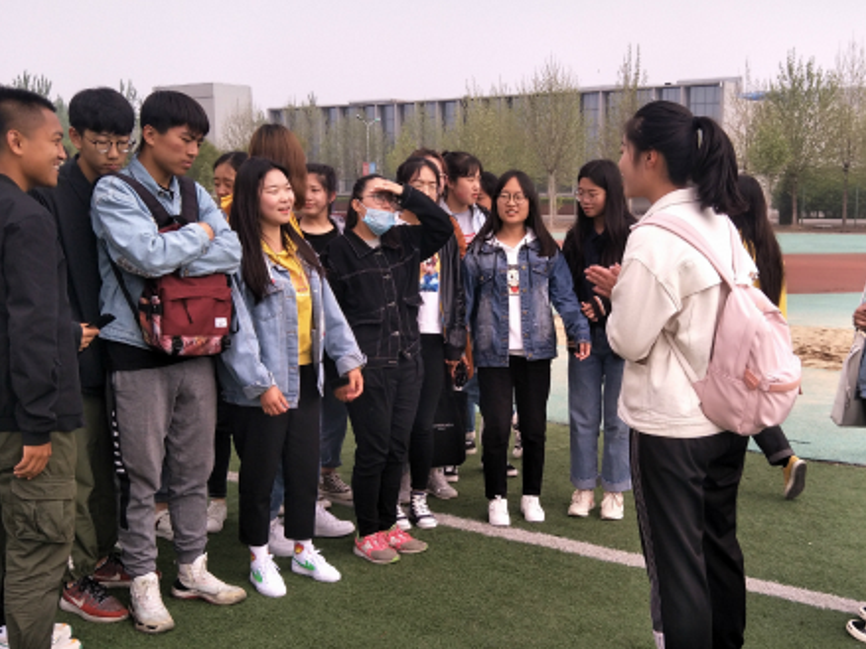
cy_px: 361
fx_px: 875
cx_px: 517
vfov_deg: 40.6
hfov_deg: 52.3
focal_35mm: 35
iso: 35
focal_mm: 4.1
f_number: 1.7
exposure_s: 1/1285
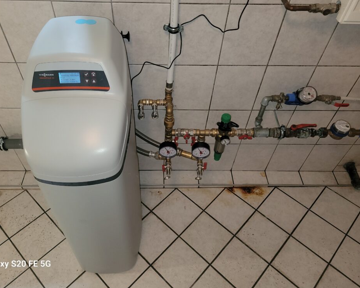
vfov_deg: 51.5
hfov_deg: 62.1
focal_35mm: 28
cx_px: 163
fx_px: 298
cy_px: 140
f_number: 1.8
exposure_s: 1/25
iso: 100
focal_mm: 5.4
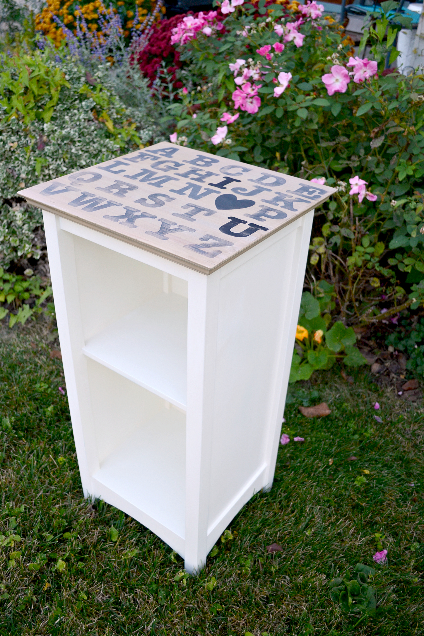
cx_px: 212
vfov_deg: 61.9
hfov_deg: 43.6
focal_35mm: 30
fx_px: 530
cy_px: 318
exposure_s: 1/200
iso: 200
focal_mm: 20
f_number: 3.8
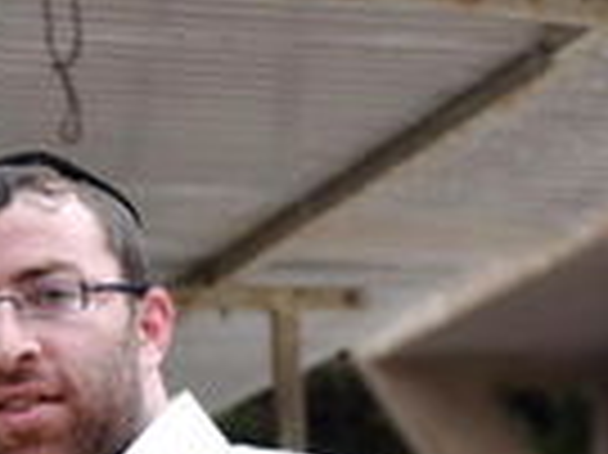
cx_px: -140
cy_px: 546
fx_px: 7887
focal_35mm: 449
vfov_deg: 3.3
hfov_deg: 4.4
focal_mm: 105
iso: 200
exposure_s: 1/250
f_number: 8
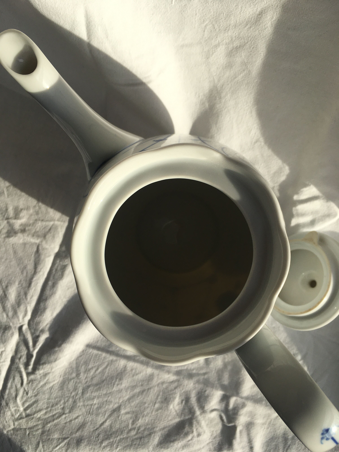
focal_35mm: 29
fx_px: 379
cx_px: 170
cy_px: 226
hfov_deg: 48.2
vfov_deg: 61.7
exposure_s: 1/855
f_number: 2.2
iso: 25
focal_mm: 4.15
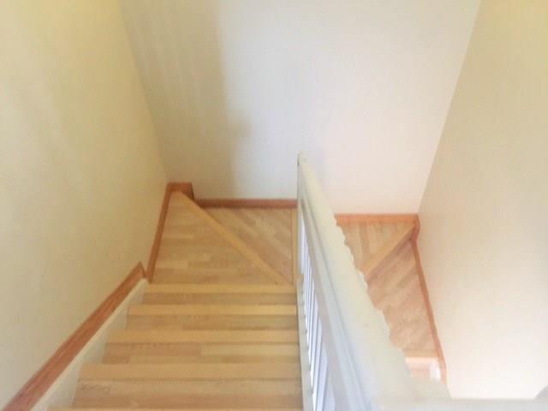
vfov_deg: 48.2
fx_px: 459
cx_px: 274
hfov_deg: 61.7
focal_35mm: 29
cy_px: 206
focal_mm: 4.15
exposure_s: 1/10
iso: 100
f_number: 2.2
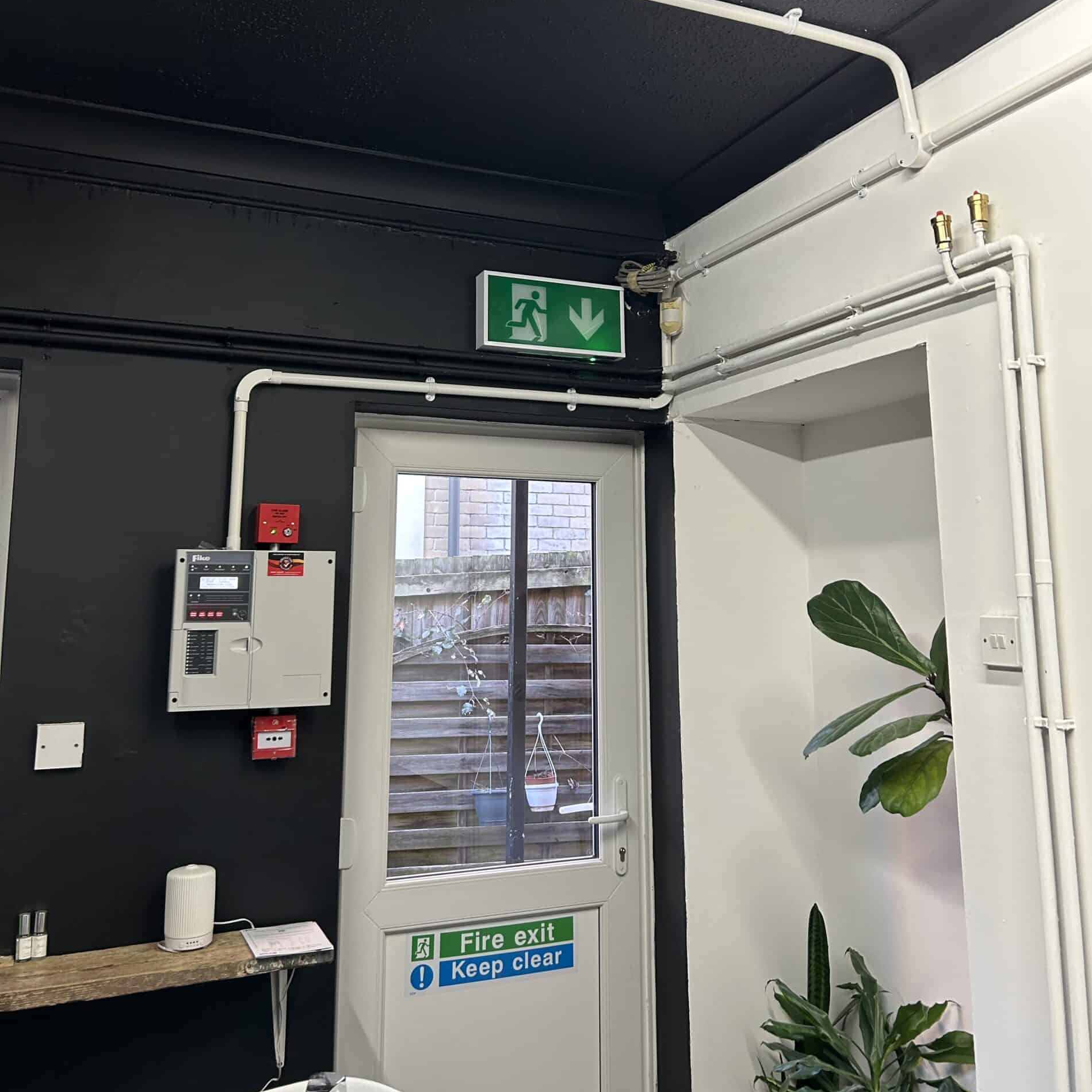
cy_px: 430
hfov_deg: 52.5
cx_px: 552
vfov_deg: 52.1
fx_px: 1106
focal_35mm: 31
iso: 125
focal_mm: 5.7
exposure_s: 1/50
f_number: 1.5
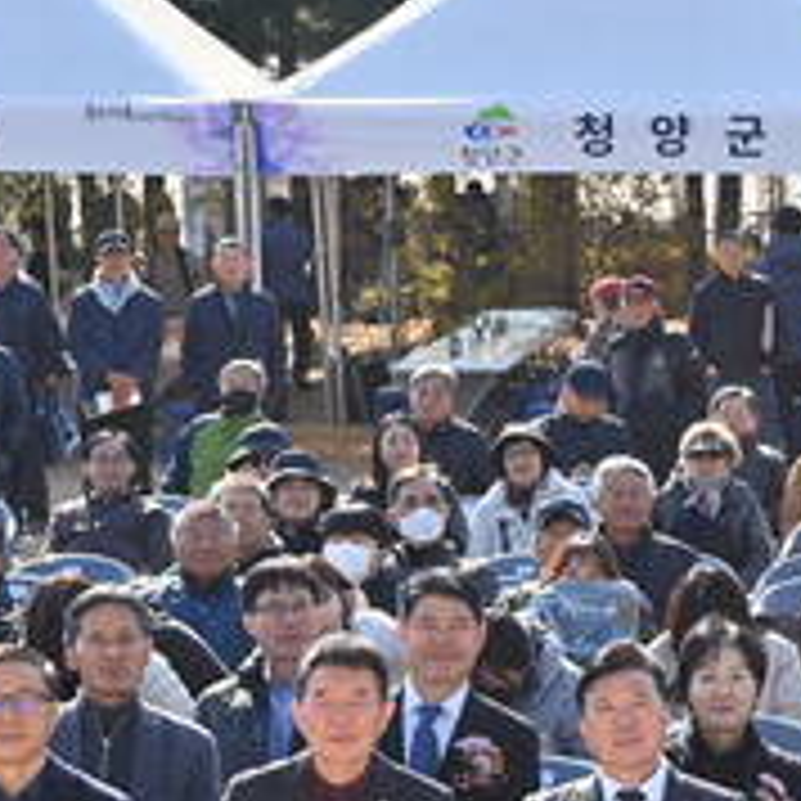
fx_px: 5602
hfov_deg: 8.1
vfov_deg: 8.2
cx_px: 1084
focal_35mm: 214
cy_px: 655
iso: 100
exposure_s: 1/250
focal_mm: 70
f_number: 8
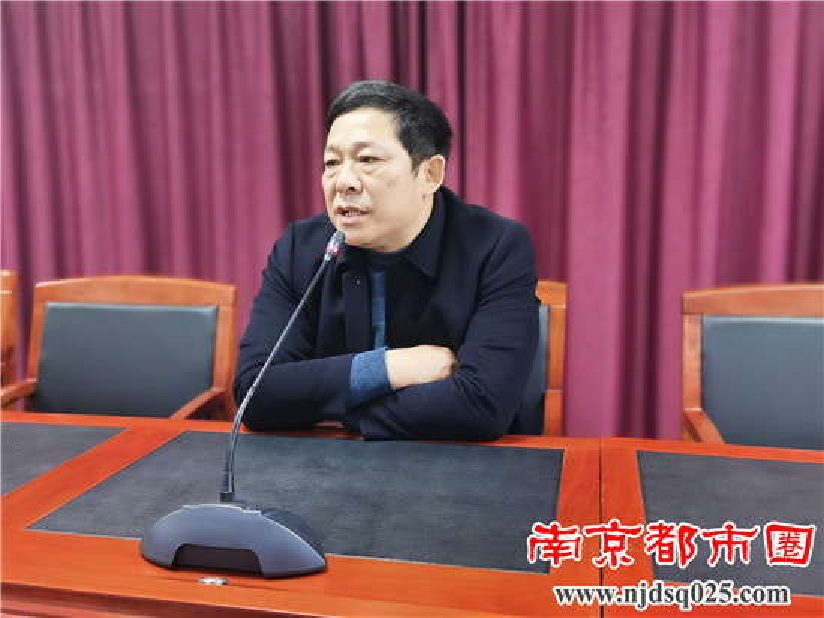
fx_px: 785
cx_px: 412
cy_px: 309
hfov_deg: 55.4
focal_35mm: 33
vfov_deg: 42.9
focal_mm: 5.56
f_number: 1.6
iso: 400
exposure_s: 1/50
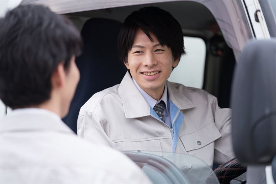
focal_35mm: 112
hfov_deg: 18.3
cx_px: 138
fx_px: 859
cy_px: 92
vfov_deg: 12.2
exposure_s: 1/250
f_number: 2.8
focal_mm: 112
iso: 400
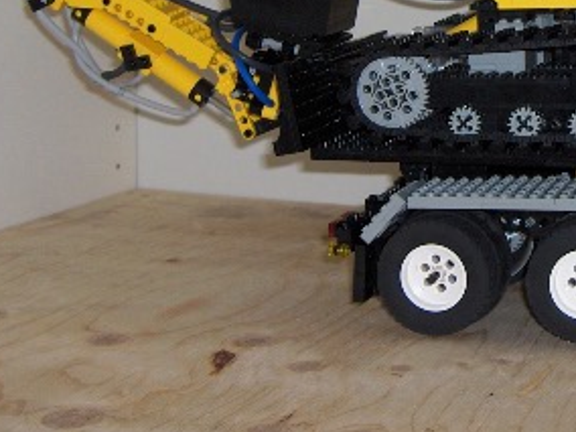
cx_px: 588
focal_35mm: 88
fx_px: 1464
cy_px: 14
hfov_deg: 21.4
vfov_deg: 16.5
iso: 100
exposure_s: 1/60
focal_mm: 8
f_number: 2.8
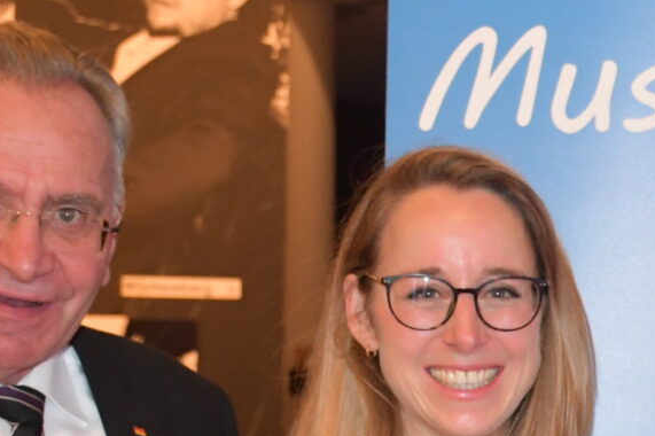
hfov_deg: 14.0
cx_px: 889
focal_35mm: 140
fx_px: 2546
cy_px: 479
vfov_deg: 9.7
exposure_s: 1/60
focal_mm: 26
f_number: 3.8
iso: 1800
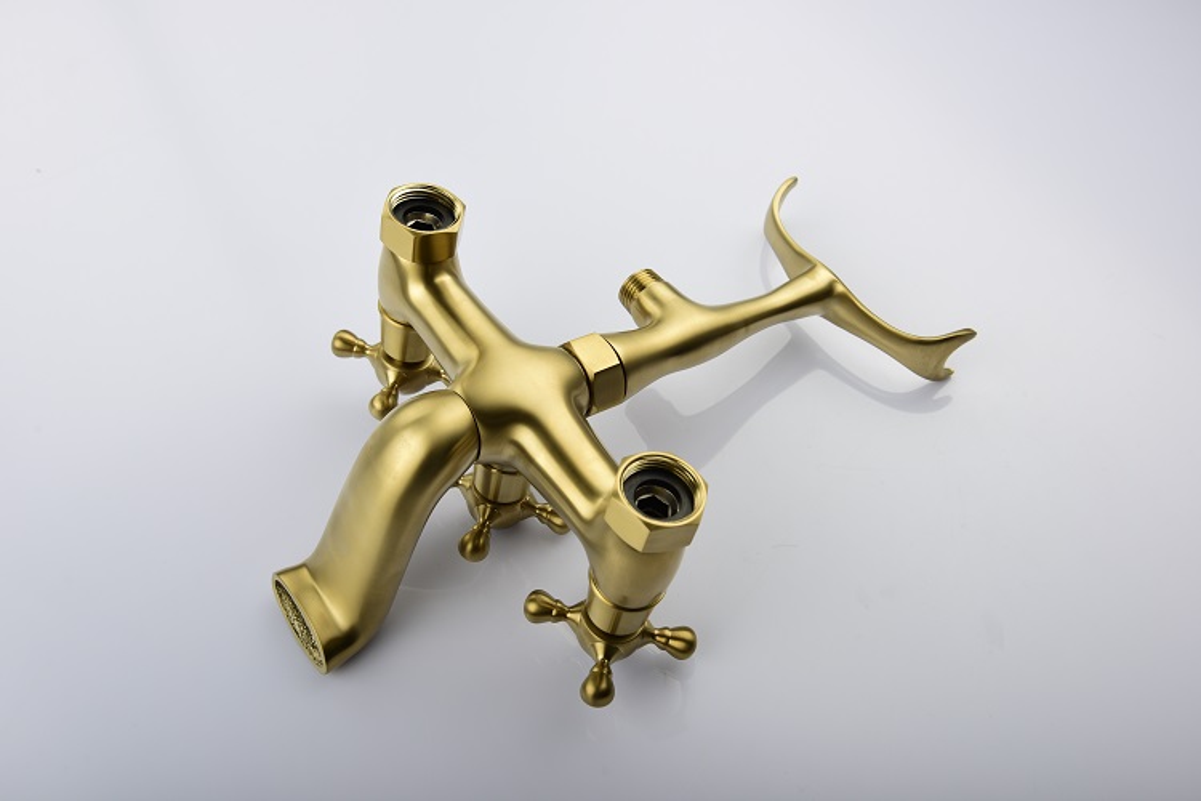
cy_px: 400
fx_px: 1168
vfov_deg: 37.9
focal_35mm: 35
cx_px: 600
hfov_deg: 54.4
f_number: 10
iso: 64
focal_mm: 35
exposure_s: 1/200
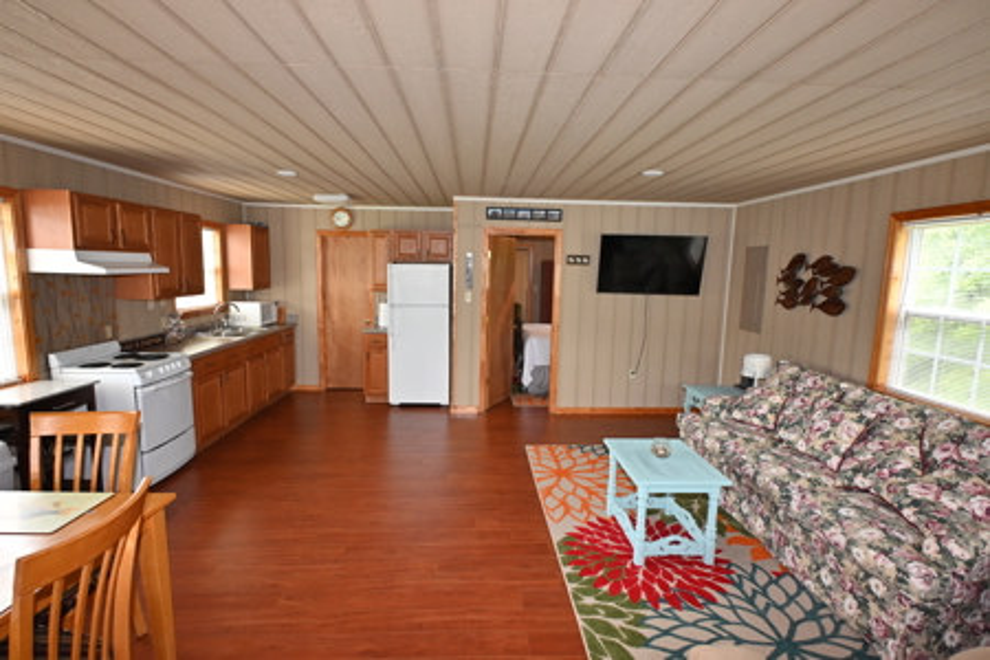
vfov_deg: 67.4
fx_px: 495
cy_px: 330
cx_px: 495
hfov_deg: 90.0
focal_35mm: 18
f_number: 4
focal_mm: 12
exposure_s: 1/60
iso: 360
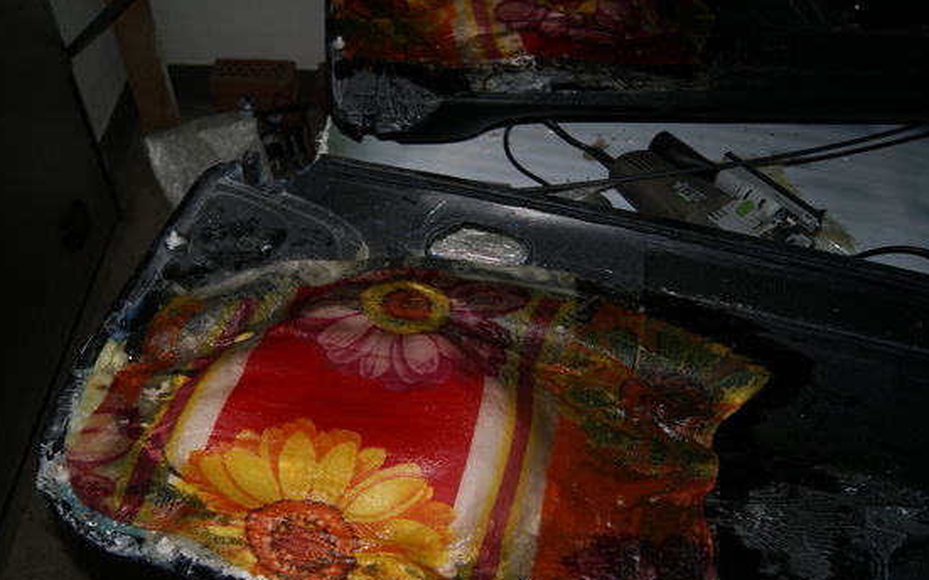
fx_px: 810
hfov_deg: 59.4
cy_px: 317
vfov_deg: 39.4
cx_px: 396
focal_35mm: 32
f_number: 3.5
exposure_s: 1/60
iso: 100
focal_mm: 18
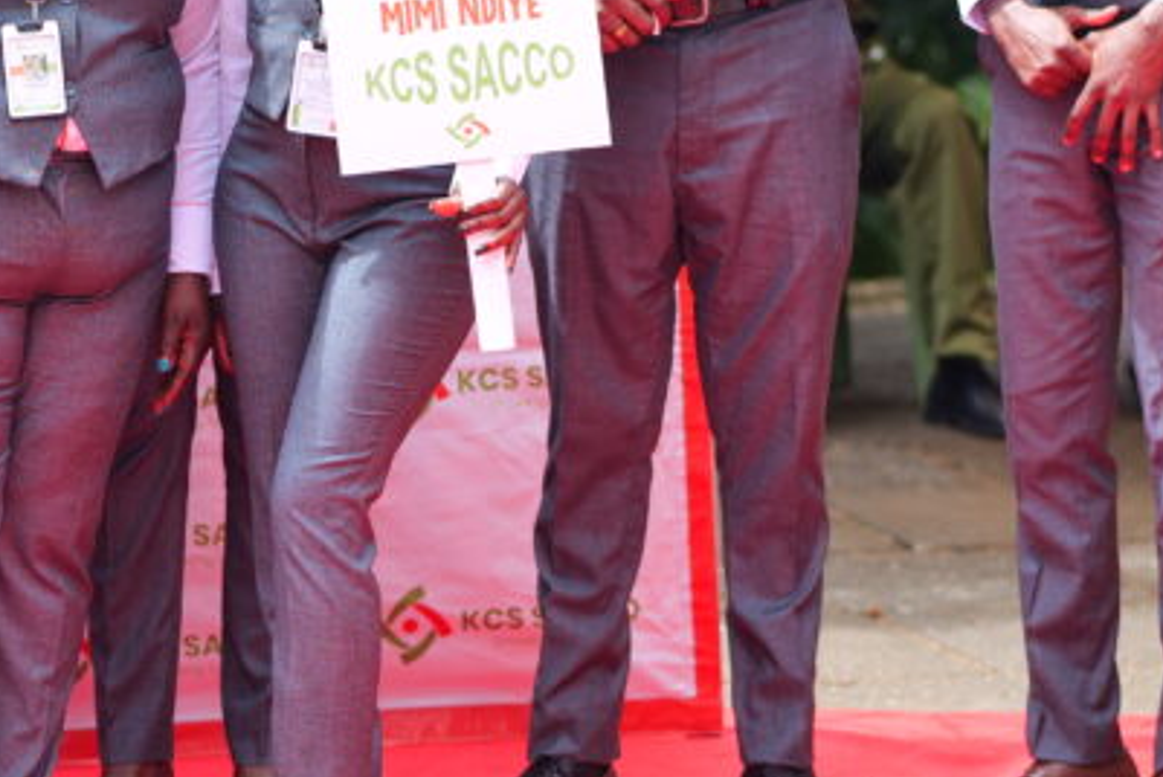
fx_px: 7015
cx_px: -70
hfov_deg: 9.4
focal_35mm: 217
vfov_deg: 6.3
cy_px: 97
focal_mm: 85
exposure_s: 1/400
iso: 100
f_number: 2.8
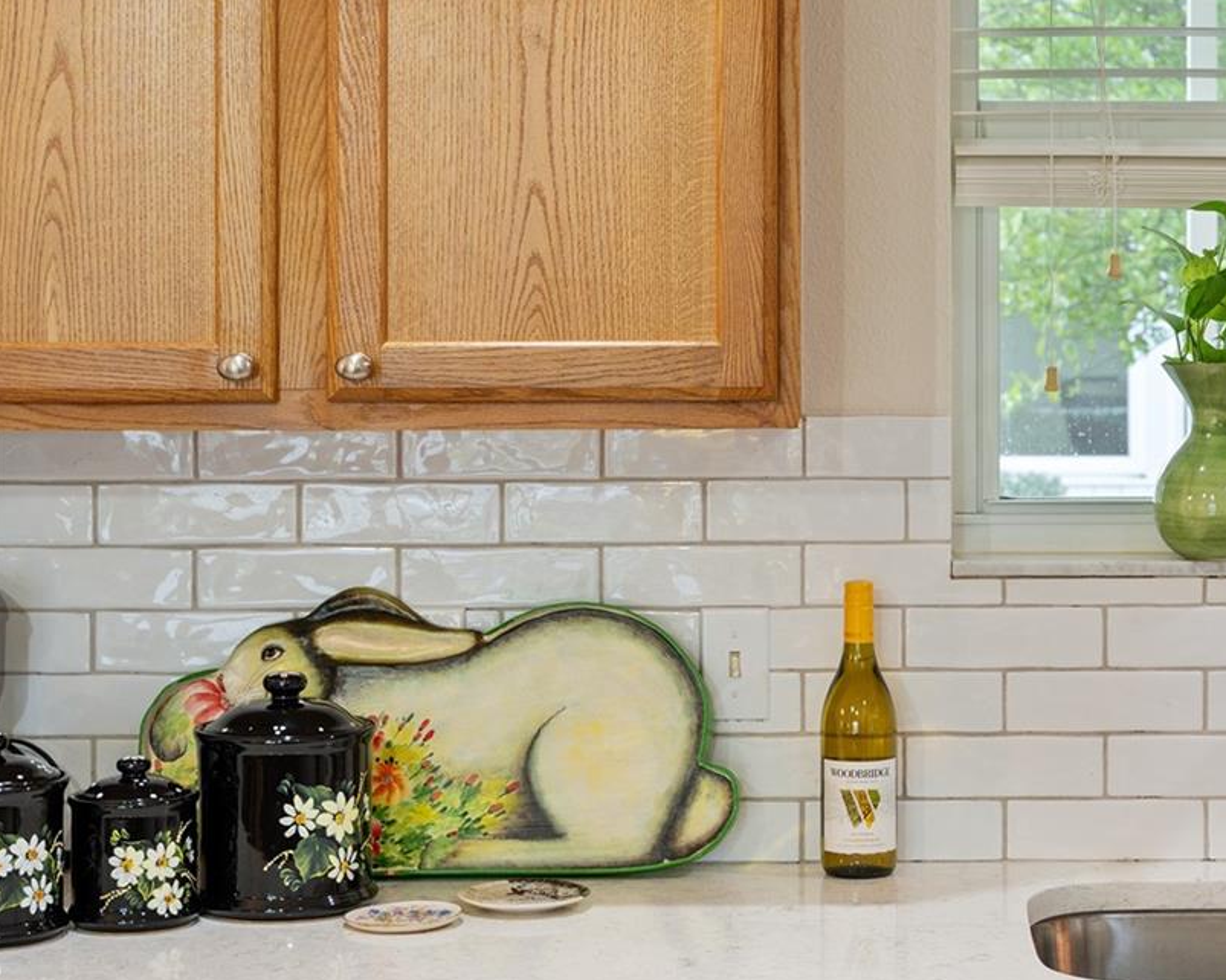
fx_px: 3127
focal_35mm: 86
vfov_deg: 17.7
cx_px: 922
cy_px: 289
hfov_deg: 22.0
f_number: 6.3
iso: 250
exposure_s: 1/10
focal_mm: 46.1
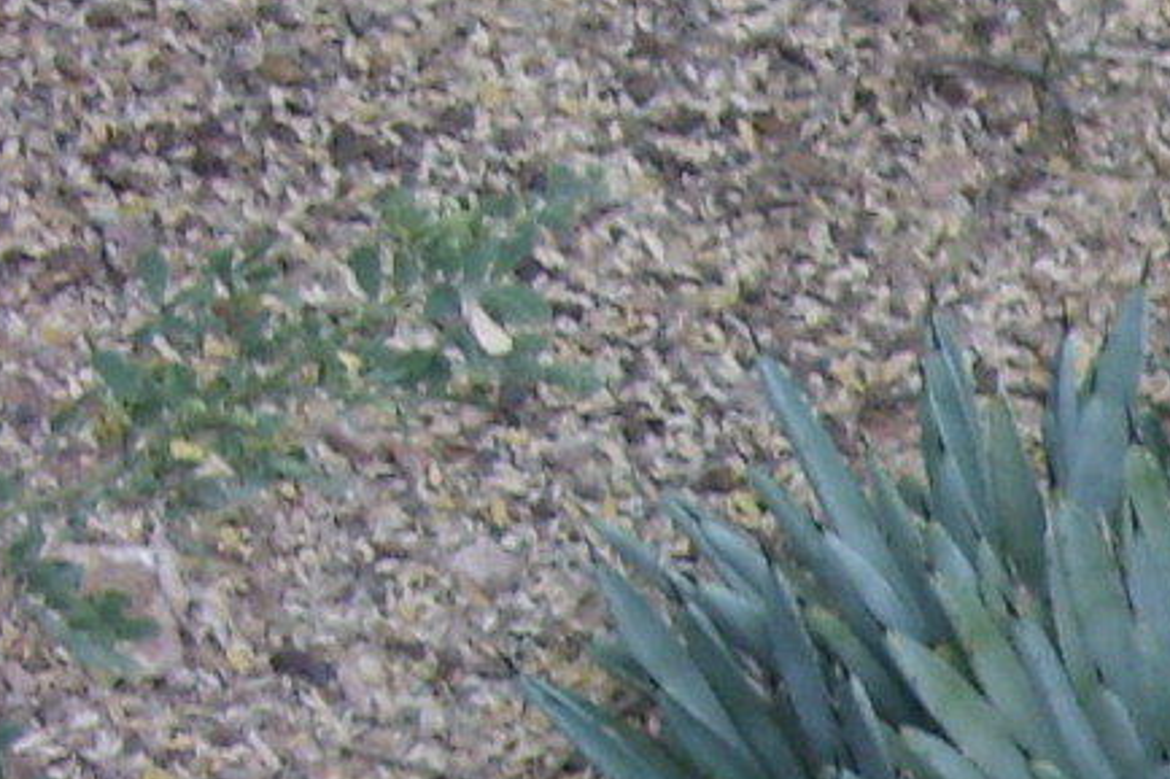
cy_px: 2326
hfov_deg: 7.7
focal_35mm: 236
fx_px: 7667
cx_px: 3472
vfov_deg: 5.5
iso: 50
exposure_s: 1/42
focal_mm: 6.3
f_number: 2.8
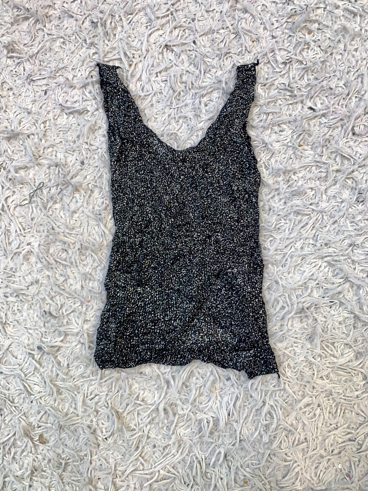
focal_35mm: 26
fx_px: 369
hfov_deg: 53.1
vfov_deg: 67.3
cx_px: 184
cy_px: 246
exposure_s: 1/100
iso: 64
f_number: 1.8
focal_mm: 4.25
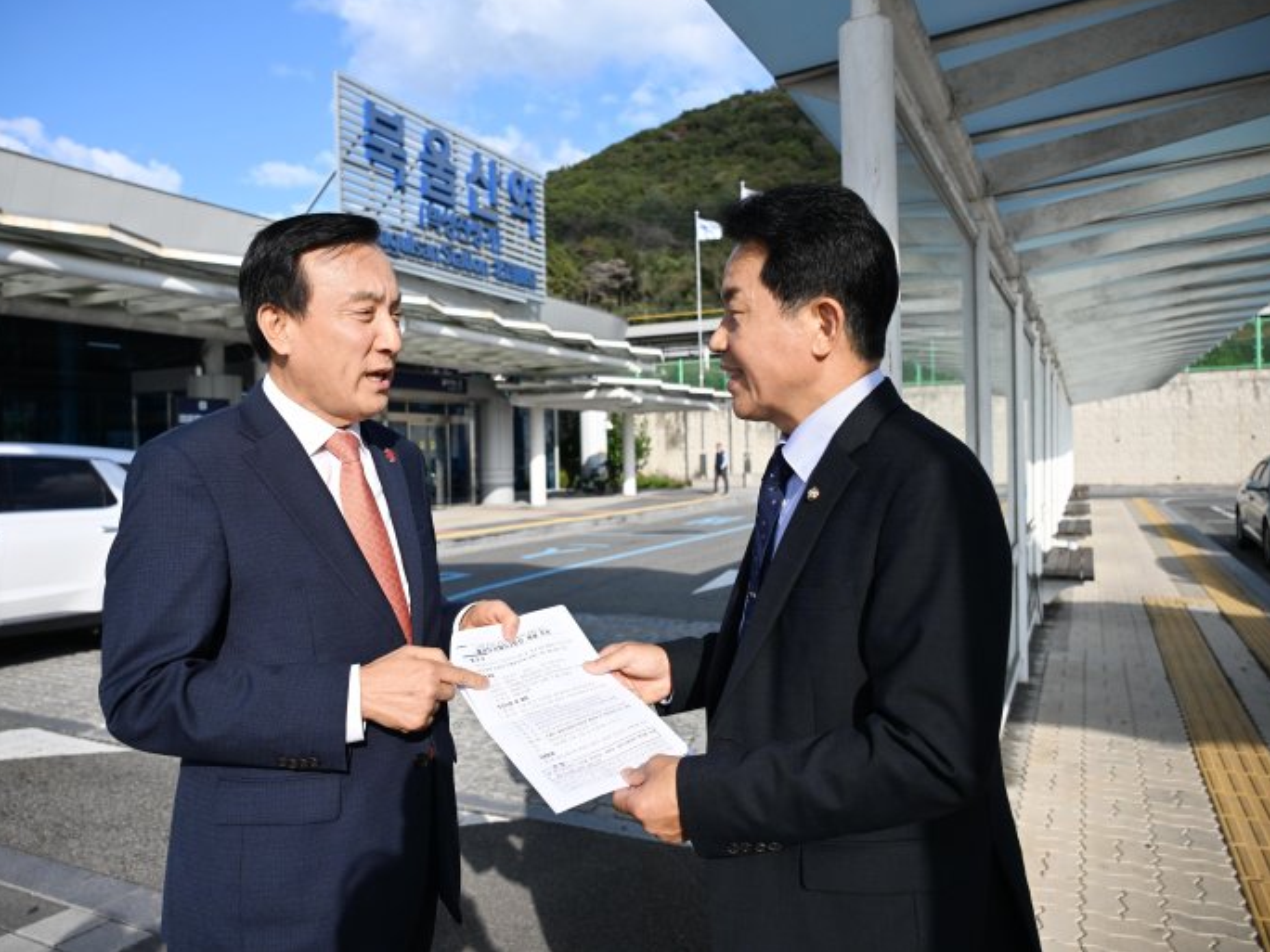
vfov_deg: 51.3
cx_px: 583
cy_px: 459
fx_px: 991
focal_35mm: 27
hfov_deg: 65.2
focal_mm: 24
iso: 320
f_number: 4.5
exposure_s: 1/2000
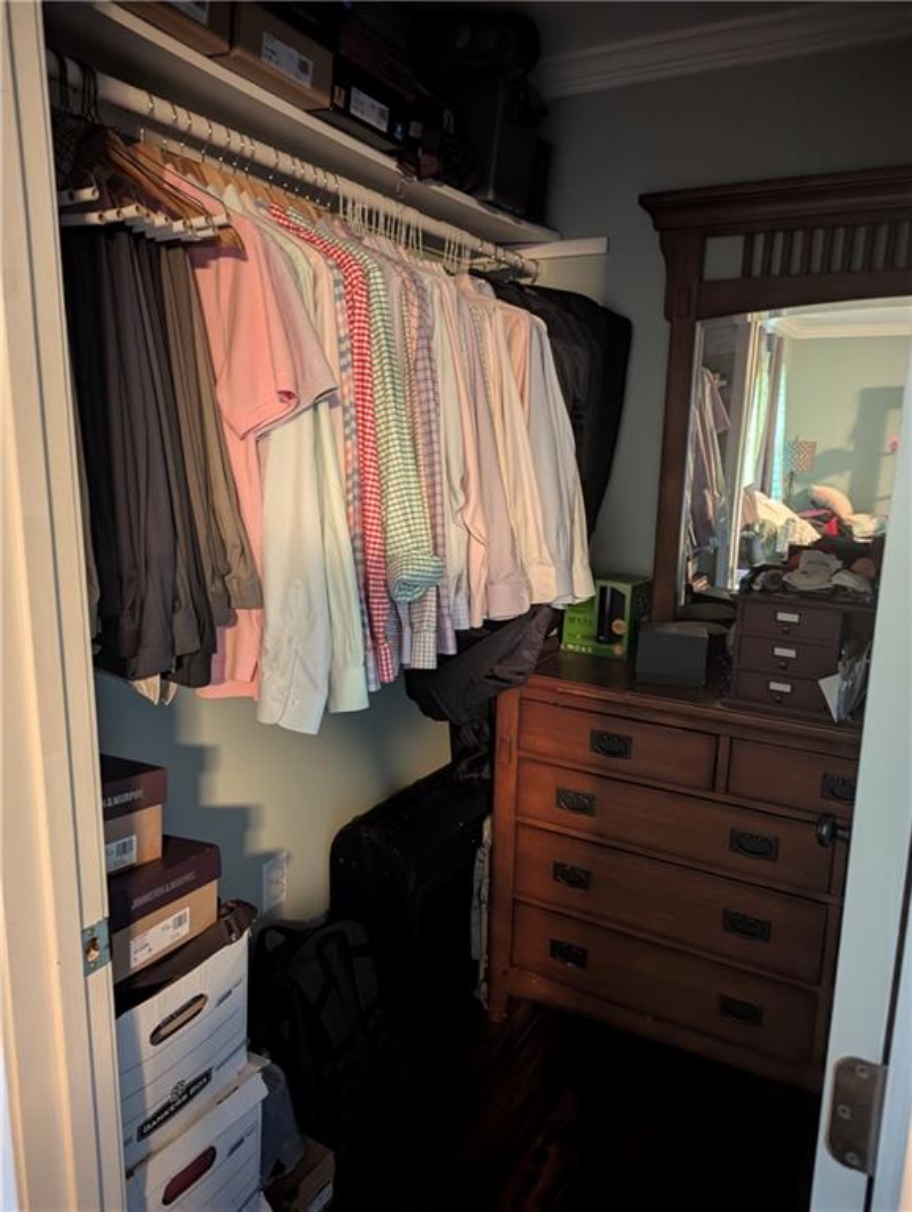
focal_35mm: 24
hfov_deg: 56.9
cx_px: 456
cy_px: 606
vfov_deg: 71.5
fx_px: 841
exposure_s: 1/17.1
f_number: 1.85
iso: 4434
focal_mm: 6.81
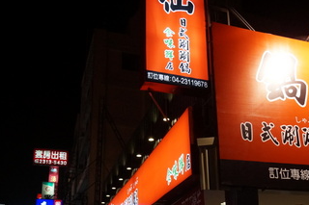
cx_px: 179
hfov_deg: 41.0
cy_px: 164
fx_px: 412
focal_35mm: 48
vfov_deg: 27.5
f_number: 4
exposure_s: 1/160
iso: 1250
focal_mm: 16
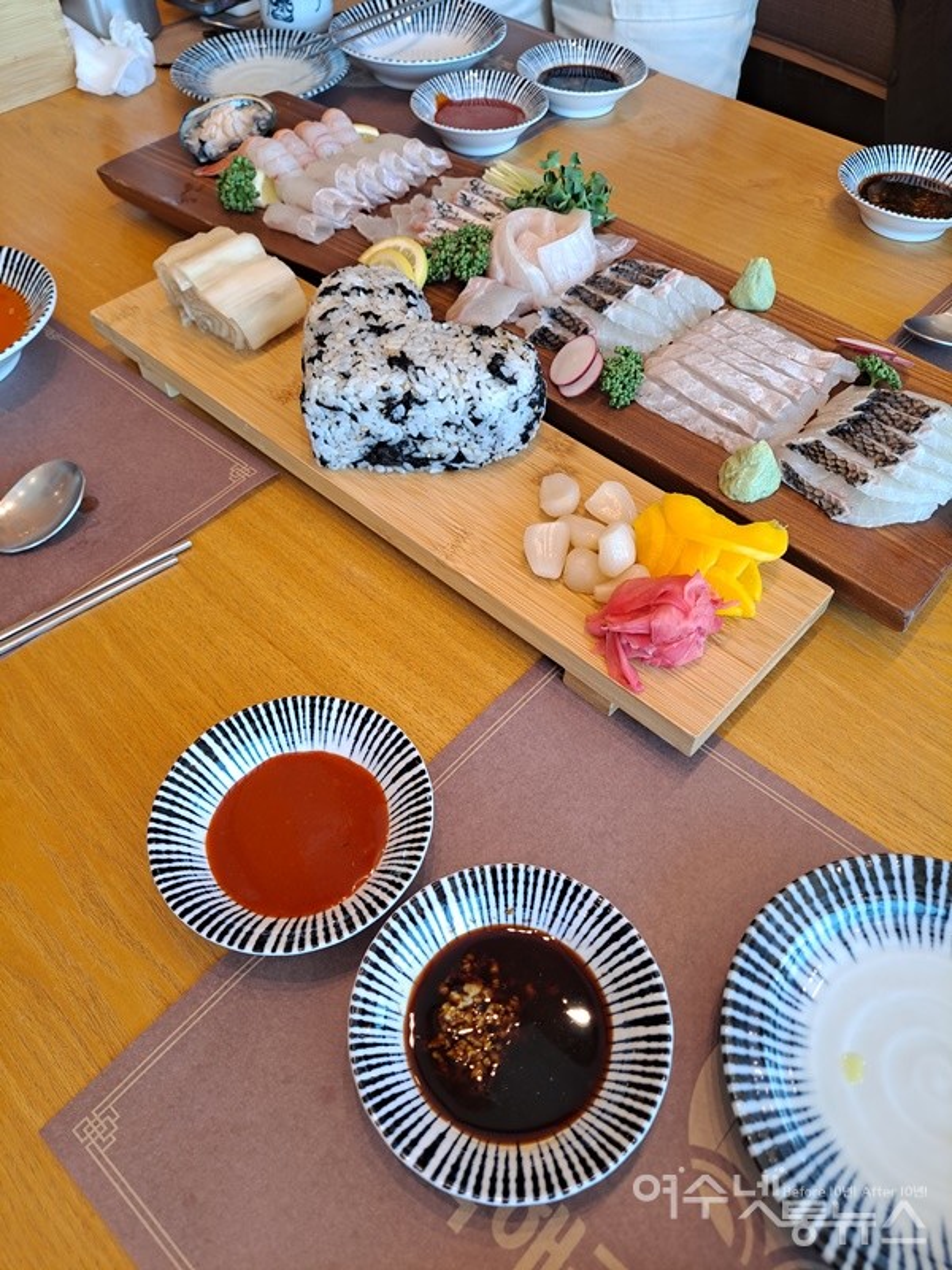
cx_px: 476
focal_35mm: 24
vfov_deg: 71.6
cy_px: 635
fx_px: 880
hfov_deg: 56.8
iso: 32
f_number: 1.8
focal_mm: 5.23
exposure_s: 1/50
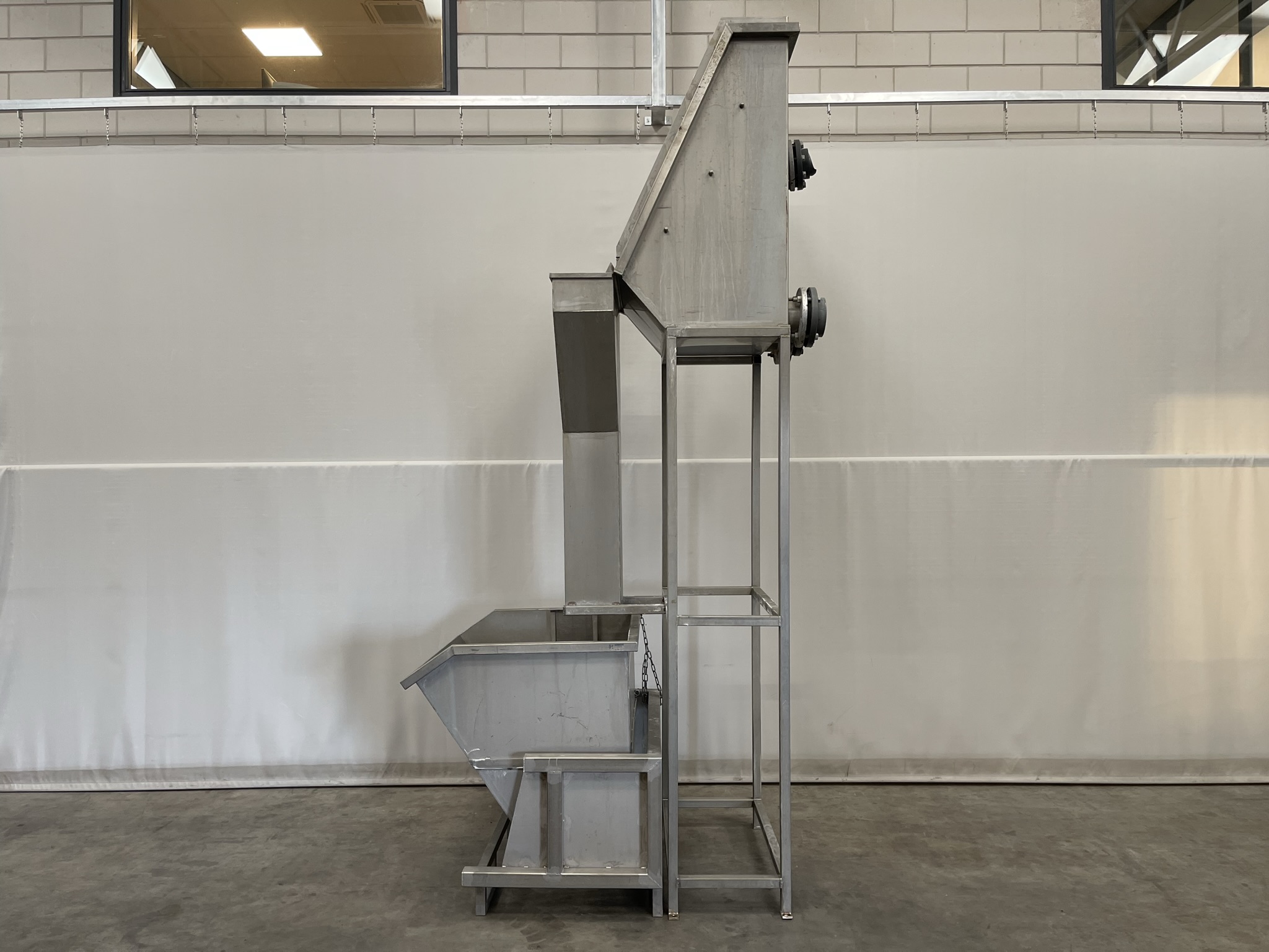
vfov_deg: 53.1
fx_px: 953
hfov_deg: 67.3
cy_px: 476
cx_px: 634
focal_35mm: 26
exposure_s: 1/105
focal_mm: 5.1
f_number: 1.6
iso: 125
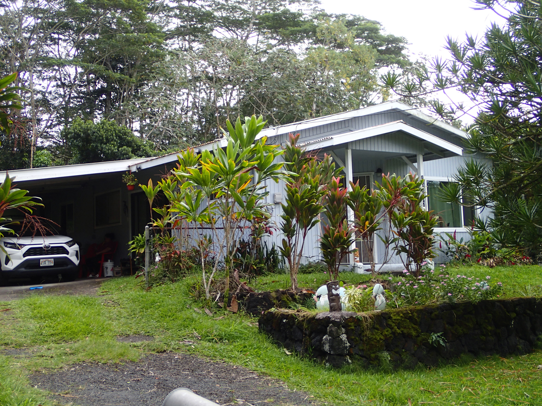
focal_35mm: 46
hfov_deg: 41.2
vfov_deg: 31.5
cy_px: 203
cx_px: 271
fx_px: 720
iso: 100
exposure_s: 1/160
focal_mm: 8.41
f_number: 3.1
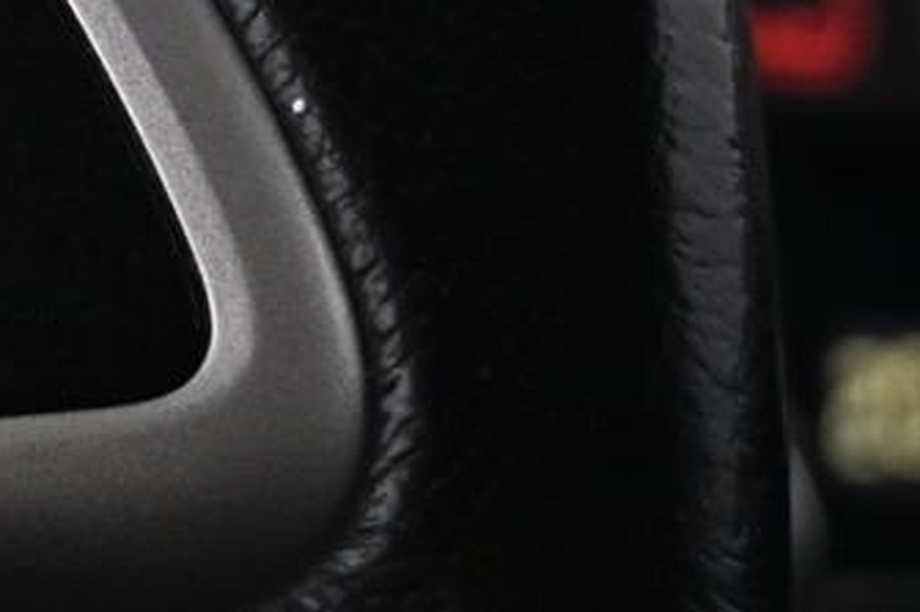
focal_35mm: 149
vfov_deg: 9.0
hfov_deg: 12.2
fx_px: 3796
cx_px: -925
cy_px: -302
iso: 1600
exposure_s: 1/15
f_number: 3.8
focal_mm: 20.5
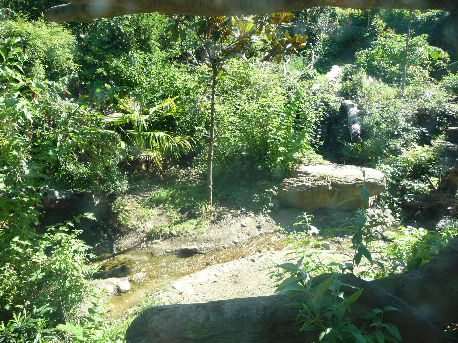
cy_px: 172
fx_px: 370
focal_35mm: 28
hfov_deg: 63.4
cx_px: 229
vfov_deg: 49.7
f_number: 3.3
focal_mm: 4.7
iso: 400
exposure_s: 1/500
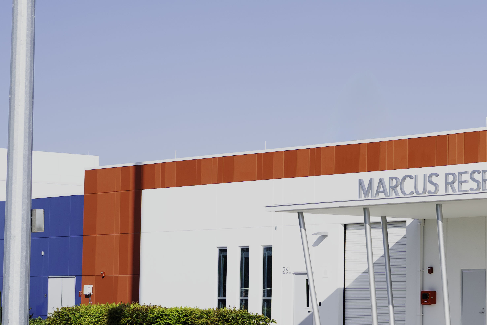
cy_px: 211
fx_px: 1488
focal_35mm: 110
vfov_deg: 12.4
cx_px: 642
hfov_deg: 17.4
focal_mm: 38
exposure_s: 1/1250
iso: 100
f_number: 2.8
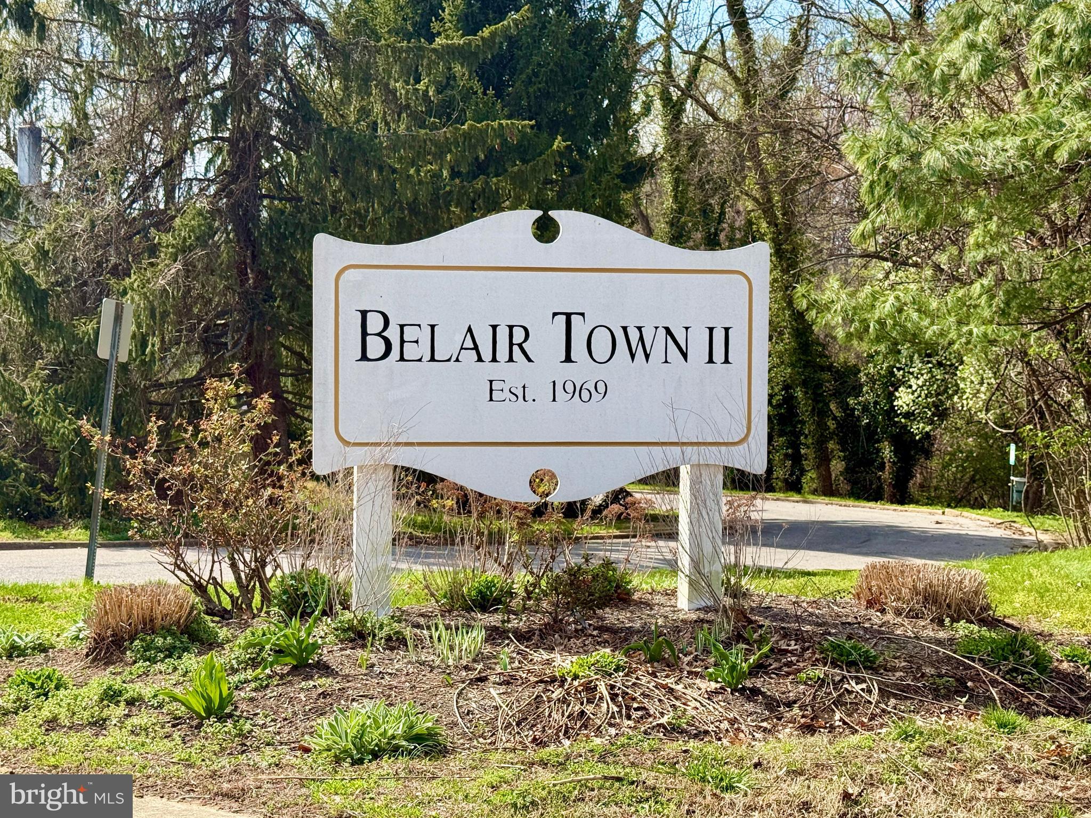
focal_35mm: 48
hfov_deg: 39.7
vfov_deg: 30.3
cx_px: 546
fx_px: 1513
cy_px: 409
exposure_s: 1/3891
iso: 100
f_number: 1.78
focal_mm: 6.76
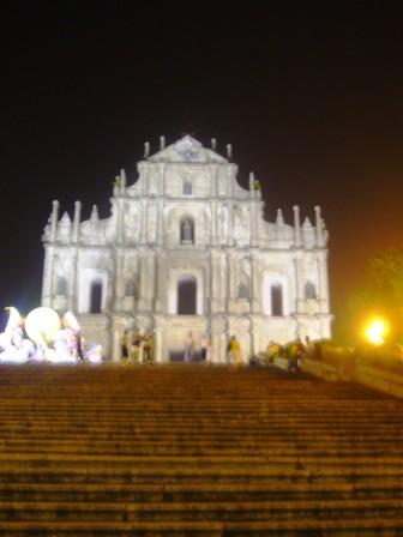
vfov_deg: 38.2
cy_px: 268
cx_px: 202
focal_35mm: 50
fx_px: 776
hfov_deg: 29.1
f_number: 3.3
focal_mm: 8.3
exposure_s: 1.3
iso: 100
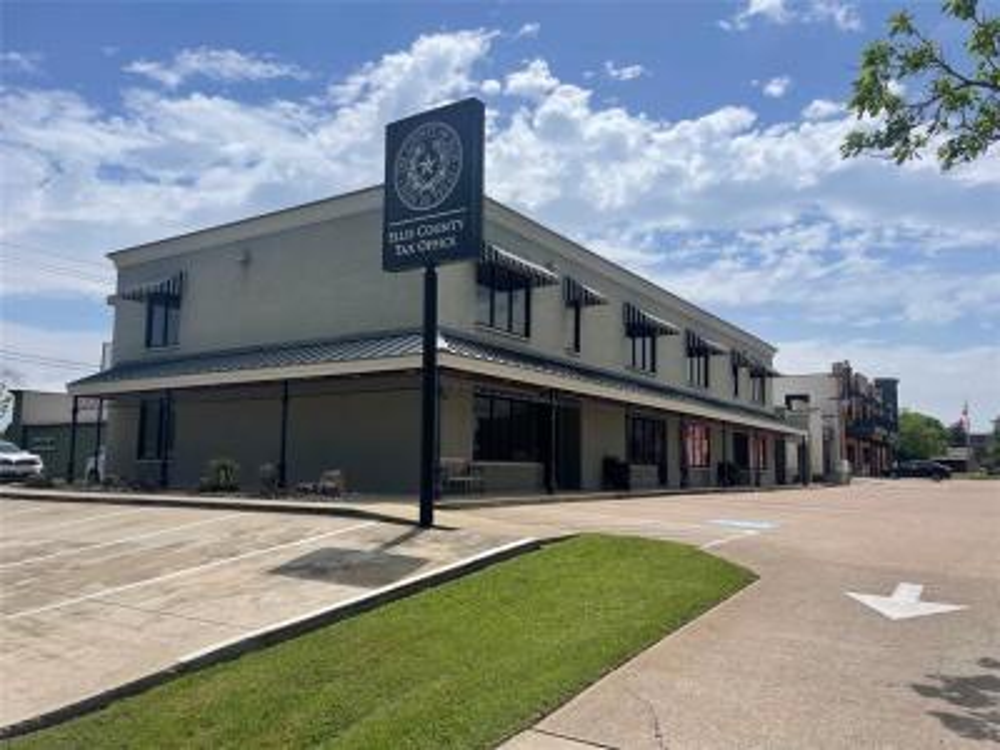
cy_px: 375
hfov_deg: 67.3
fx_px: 751
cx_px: 500
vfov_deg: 53.1
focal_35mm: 26
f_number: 1.6
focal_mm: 5.1
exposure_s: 1/7407
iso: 32
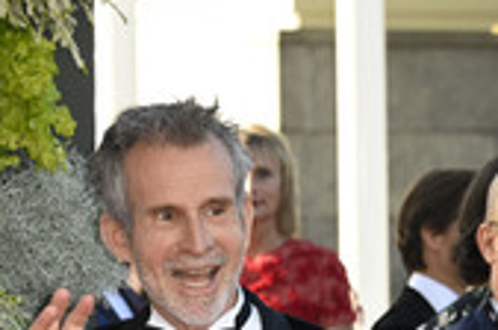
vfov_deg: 4.8
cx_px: 438
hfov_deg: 7.3
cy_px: 436
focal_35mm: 281
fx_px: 3880
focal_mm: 105
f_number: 6.3
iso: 400
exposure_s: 1/200
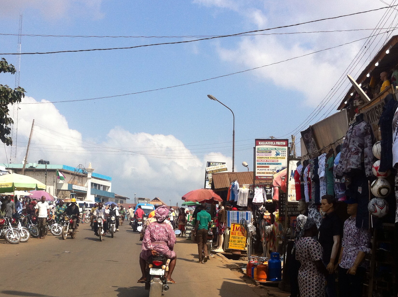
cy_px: 201
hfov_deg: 34.9
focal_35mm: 55
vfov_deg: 26.3
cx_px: 162
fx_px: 631
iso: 80
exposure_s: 1/1371
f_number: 2.8
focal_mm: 3.85
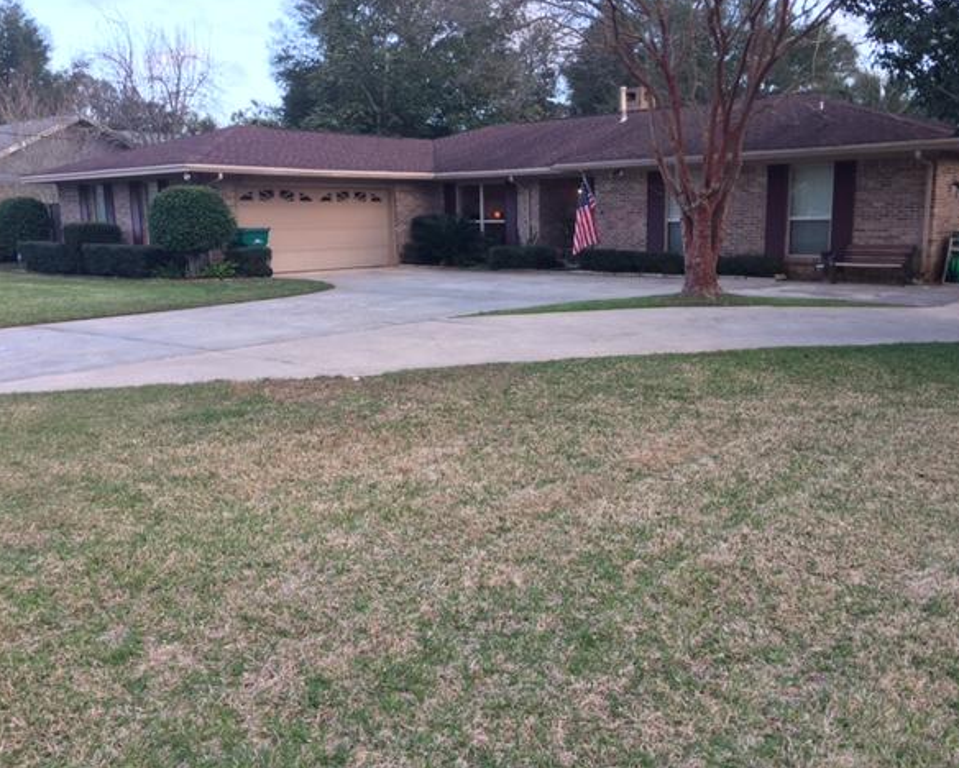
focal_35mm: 31
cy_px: 376
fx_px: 880
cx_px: 511
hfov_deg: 57.1
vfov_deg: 47.2
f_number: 2.2
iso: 40
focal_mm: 4.15
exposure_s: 1/120
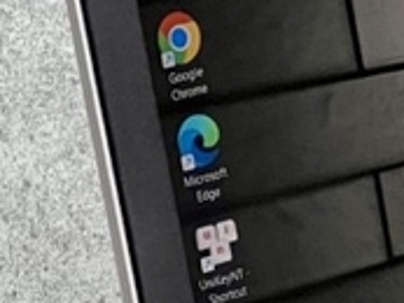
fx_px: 5326
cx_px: 1063
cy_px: 422
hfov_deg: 4.2
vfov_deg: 3.3
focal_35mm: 456
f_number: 2.8
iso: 320
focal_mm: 9
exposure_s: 1/100
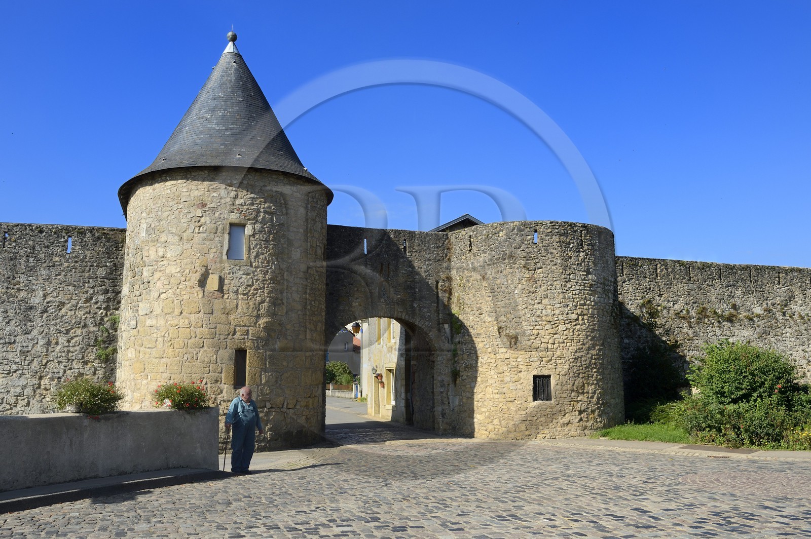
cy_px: 270
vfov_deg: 44.9
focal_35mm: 29
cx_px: 406
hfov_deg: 63.7
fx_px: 653
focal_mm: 29
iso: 200
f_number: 11
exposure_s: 1/250
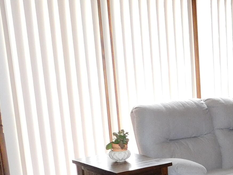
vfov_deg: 18.1
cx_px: 319
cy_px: 182
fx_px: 532
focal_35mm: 79
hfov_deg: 21.8
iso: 250
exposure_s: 1/30
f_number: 3
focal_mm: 4
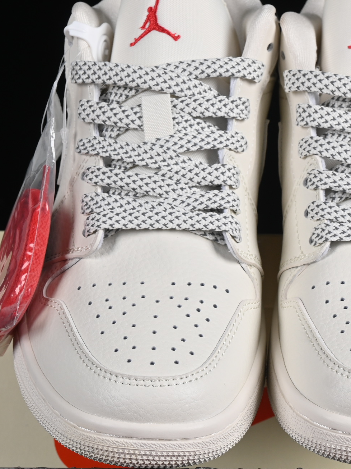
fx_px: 2082
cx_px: 260
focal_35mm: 154
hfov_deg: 9.6
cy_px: 264
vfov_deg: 12.8
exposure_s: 1/100
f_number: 8
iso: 160
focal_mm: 50
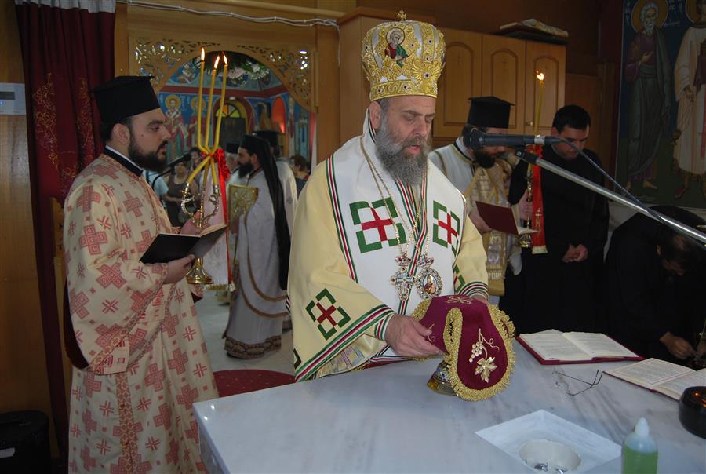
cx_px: 353
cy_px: 237
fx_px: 531
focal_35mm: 27
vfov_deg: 48.1
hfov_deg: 67.3
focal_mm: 18
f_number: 3.5
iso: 200
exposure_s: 1/60
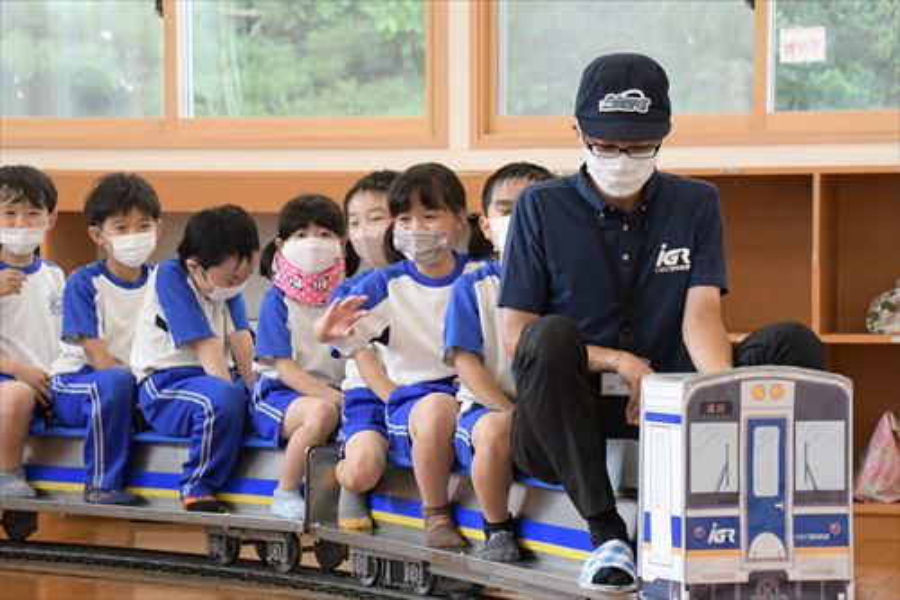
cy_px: 300
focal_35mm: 140
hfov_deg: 14.7
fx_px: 3499
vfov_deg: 9.8
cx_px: 450
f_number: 5
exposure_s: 1/250
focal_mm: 70
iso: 3200
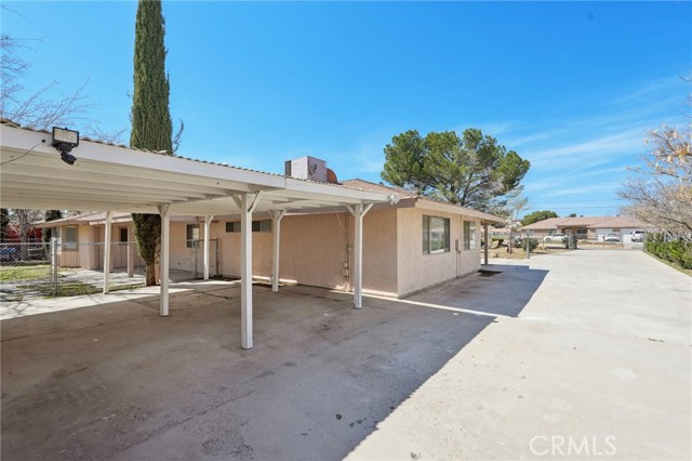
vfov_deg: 73.7
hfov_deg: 96.8
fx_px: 307
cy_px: 230
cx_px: 346
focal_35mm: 16
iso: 400
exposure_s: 1/500
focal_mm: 16
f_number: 9.5
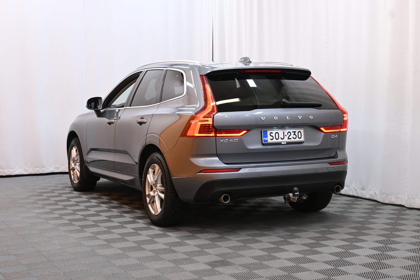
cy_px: 140
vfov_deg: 23.8
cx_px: 210
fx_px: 665
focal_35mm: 57
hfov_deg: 35.1
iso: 500
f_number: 5.6
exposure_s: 1/25
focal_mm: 38
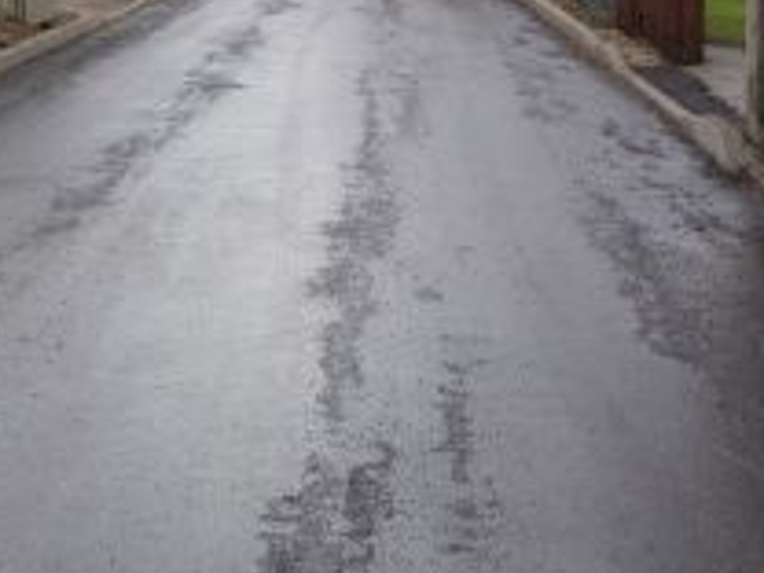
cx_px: 327
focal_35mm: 113
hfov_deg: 17.4
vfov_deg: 13.1
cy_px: 230
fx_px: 2494
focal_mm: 12.1
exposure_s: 1/100
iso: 80
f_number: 3.6
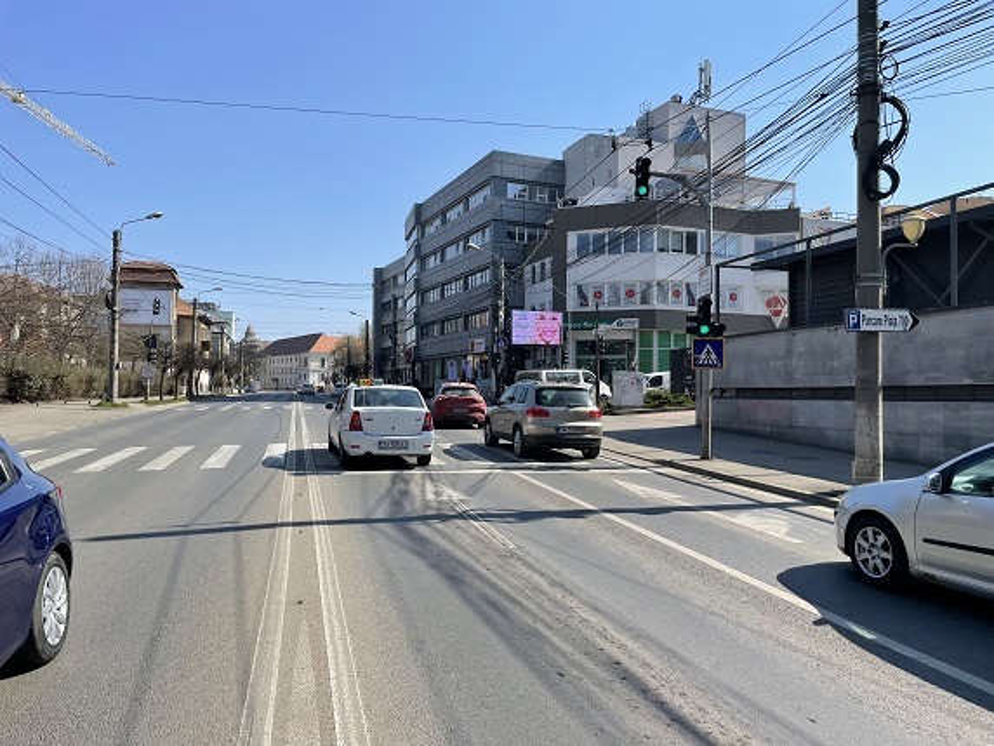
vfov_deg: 53.1
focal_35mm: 26
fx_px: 747
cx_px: 497
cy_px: 373
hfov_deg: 67.3
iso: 32
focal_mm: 4.2
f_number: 1.6
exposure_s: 1/3401
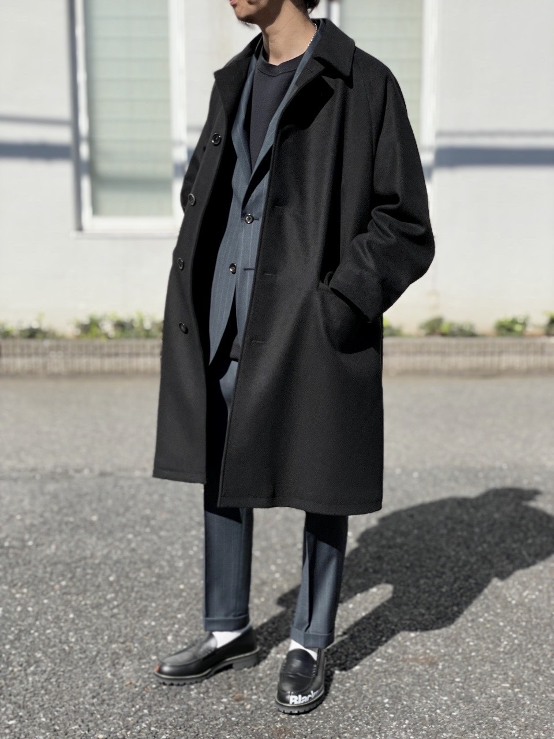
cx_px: 277
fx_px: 1110
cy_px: 370
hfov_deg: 28.0
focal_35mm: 52
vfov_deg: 36.8
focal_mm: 6
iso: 25
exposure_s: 1/3984
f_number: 2
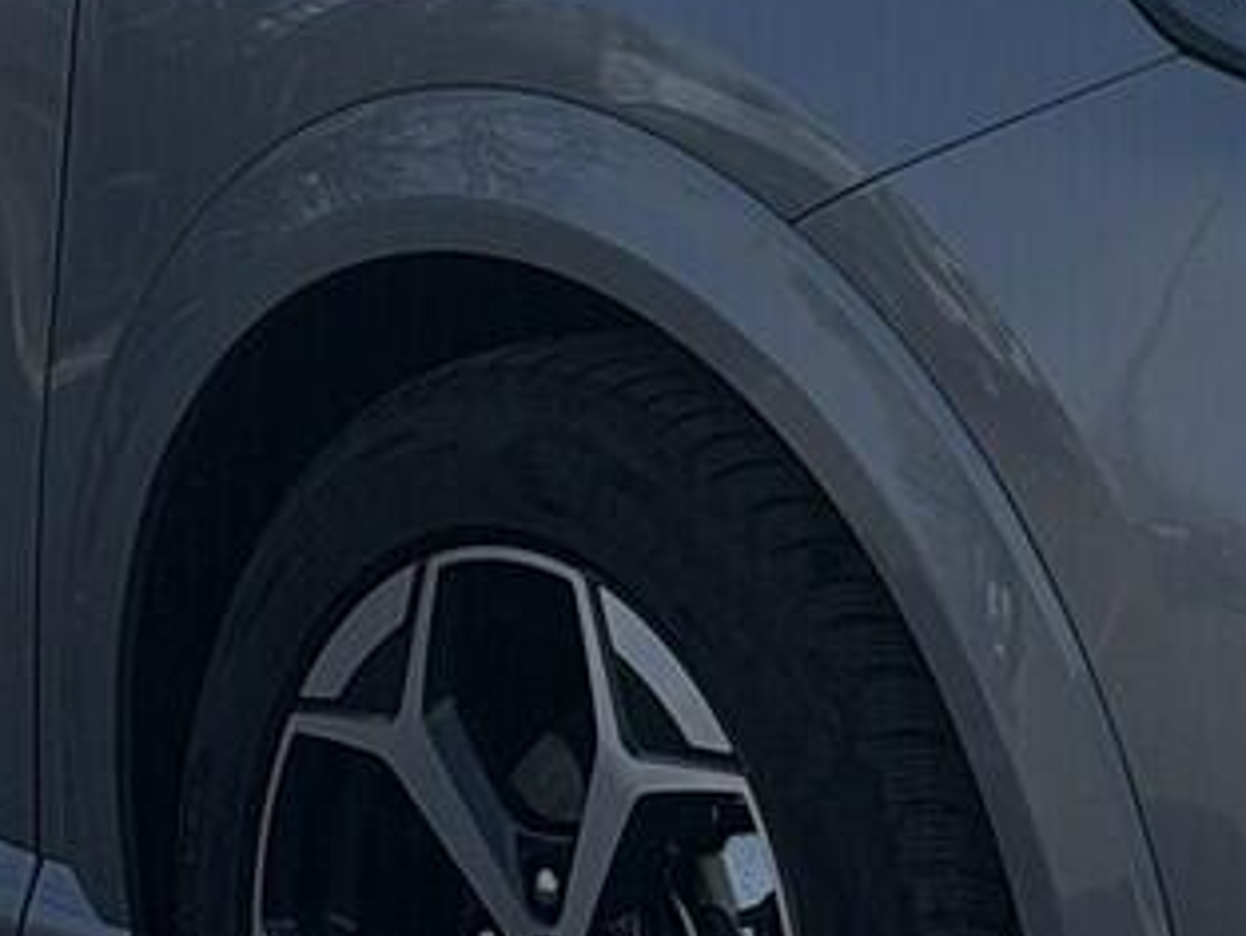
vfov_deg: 6.7
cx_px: 935
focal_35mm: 221
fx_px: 7958
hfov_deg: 8.9
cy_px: -390
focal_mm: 6.76
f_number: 1.78
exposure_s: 1/4329
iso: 64
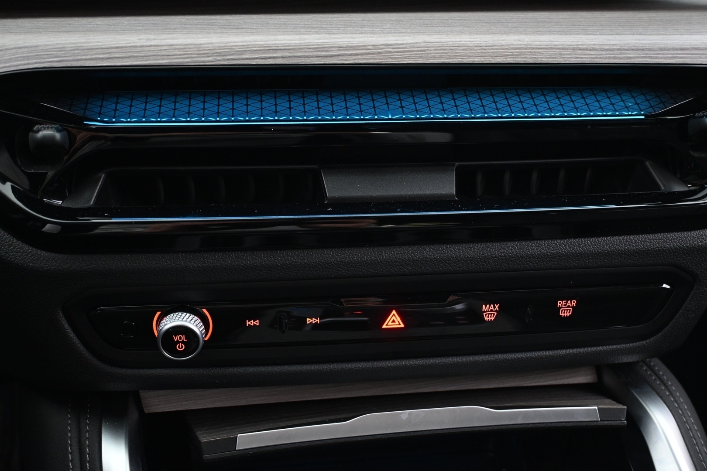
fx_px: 736
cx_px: 354
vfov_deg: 35.5
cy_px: 236
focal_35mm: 38
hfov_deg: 51.3
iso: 1600
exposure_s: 1/8
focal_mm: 25
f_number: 4.2
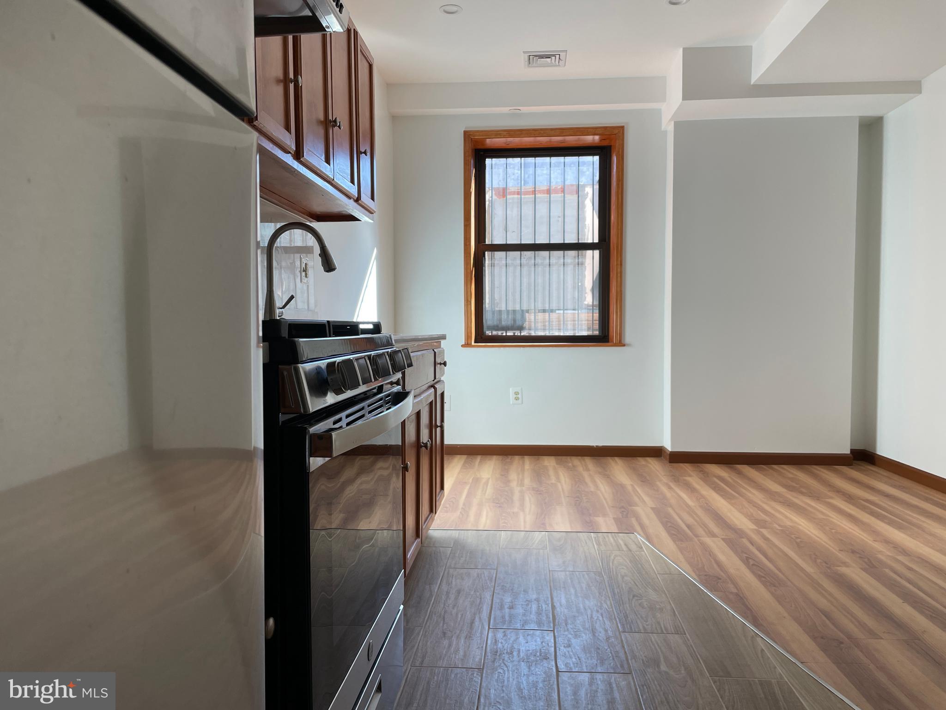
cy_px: 355
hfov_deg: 67.3
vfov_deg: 53.1
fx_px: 711
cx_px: 473
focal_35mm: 26
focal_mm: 4.2
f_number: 1.6
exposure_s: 1/120
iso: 50
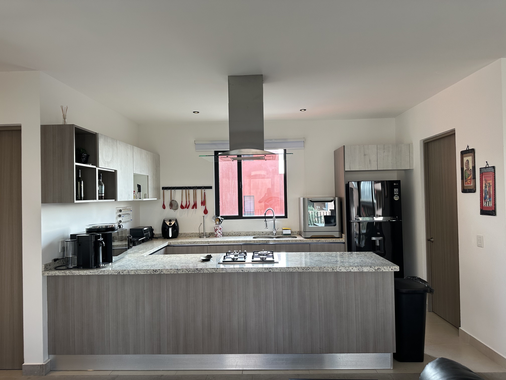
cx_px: 253
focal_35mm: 24
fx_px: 351
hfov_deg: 71.6
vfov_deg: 56.8
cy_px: 190
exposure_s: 1/121
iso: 80
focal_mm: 6.86
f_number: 1.78
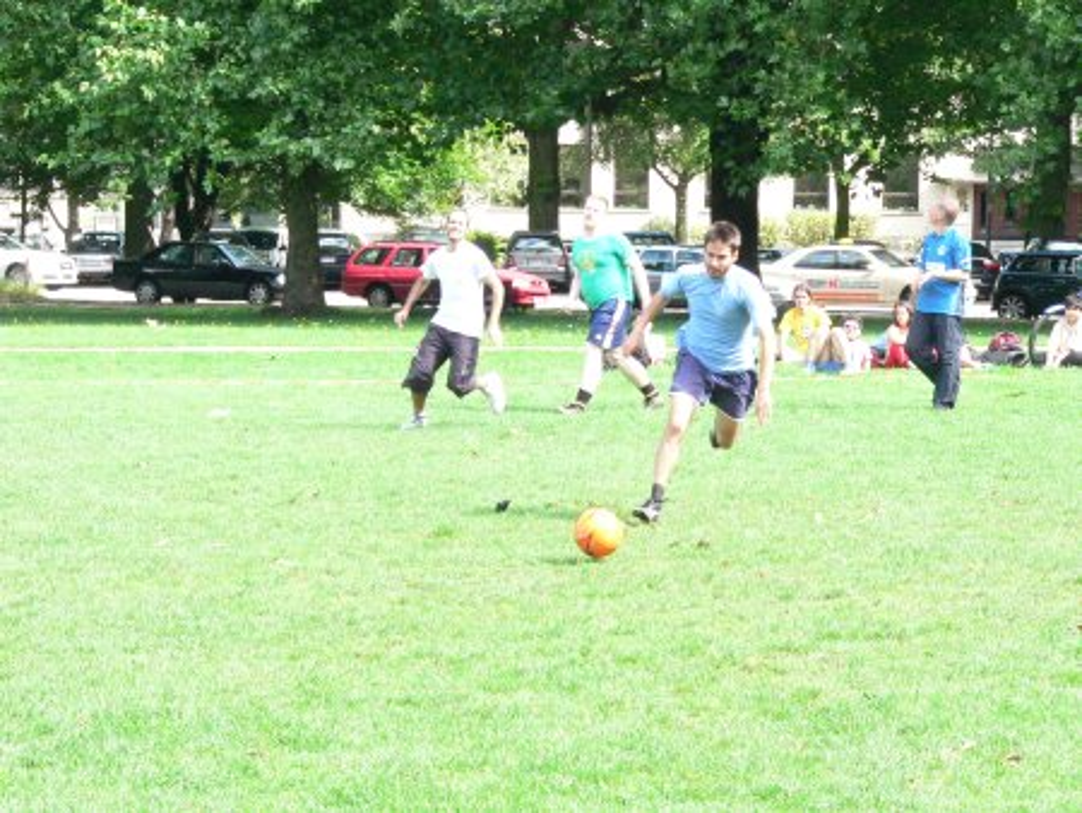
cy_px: 406
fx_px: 3628
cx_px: 541
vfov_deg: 12.8
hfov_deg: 17.0
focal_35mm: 116
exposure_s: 1/200
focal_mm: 19.4
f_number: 5.6
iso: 400
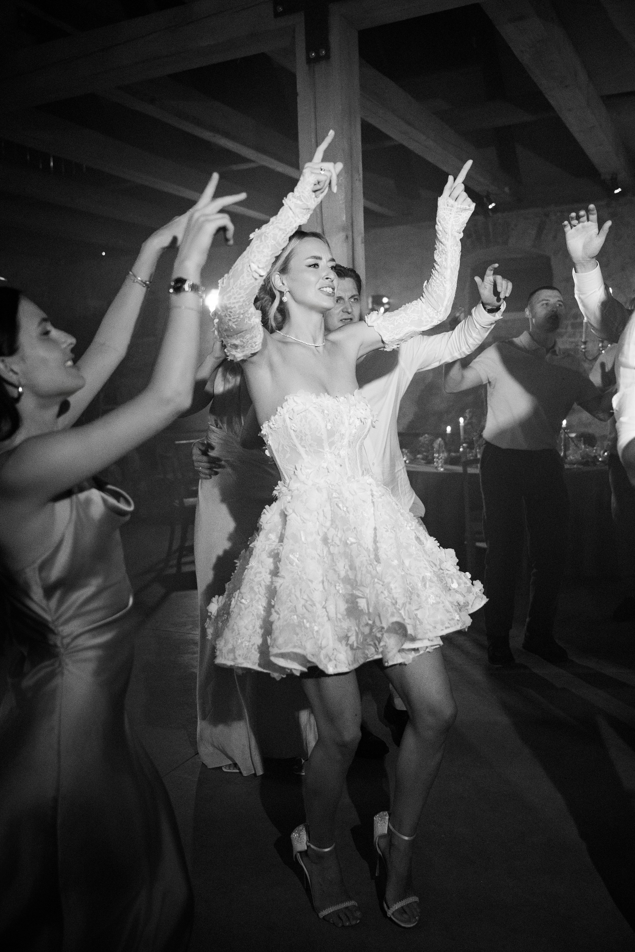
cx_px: 318
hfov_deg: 42.3
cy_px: 476
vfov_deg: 60.3
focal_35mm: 31
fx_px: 820
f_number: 2.8
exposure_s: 1/1250
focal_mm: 31
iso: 2000
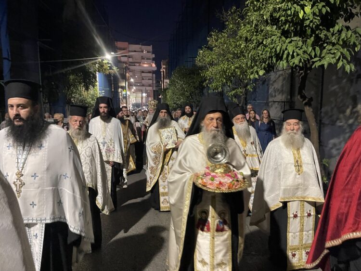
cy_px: 136
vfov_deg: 54.9
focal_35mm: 25
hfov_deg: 69.4
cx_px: 180
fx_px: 261
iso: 800
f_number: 1.6
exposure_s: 1/30
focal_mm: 5.1
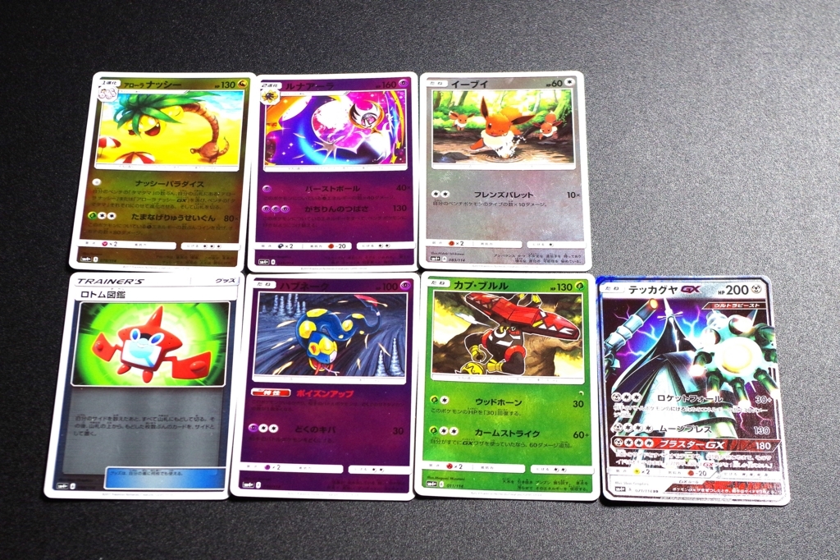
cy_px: 280
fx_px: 1749
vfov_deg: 18.2
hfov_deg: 27.0
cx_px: 420
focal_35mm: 75
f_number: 6.3
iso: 800
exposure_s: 1/15
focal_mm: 50
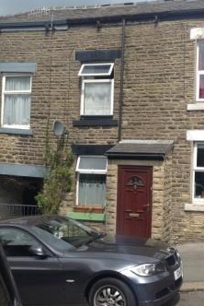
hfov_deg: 27.2
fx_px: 416
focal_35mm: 49
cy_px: 153
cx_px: 153
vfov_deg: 40.3
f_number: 2.4
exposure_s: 1/1513
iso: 50
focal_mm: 4.28
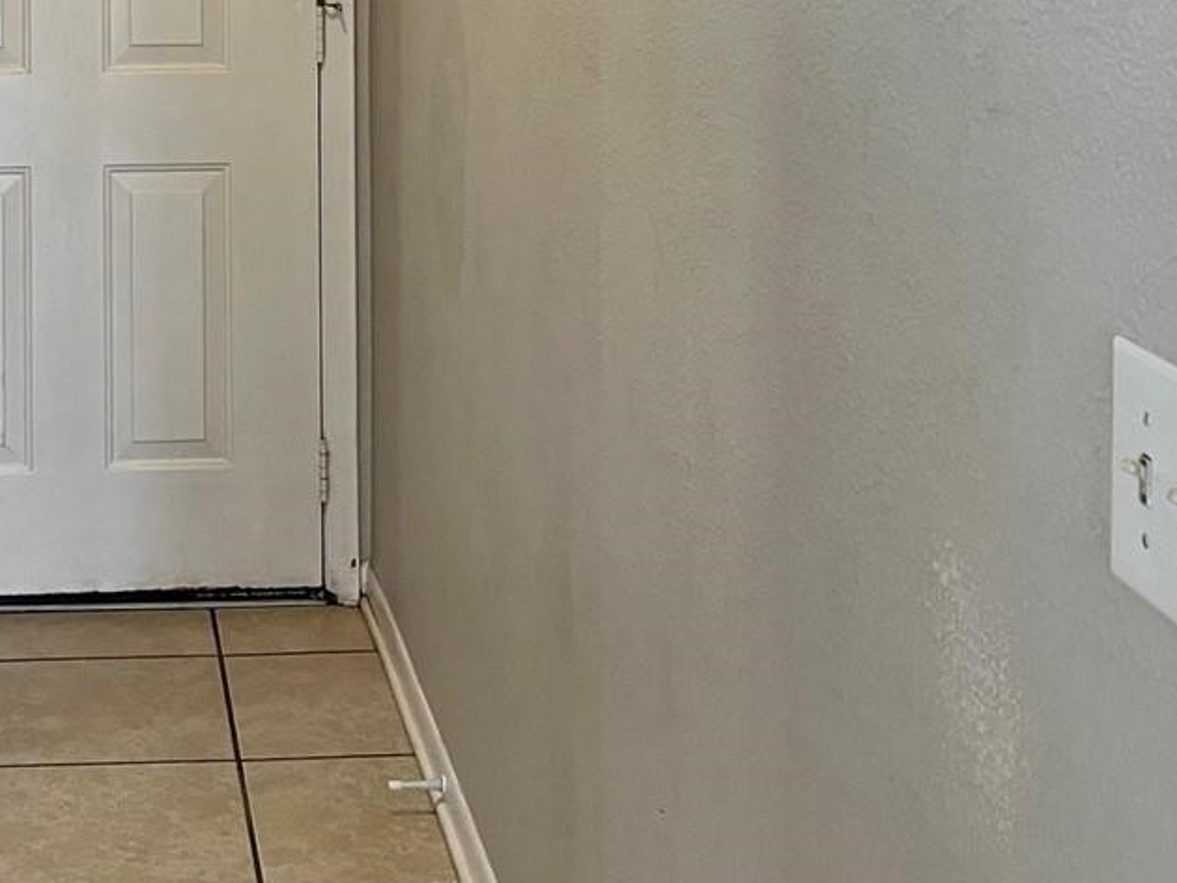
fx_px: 2245
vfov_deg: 21.0
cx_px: 189
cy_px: -133
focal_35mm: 66
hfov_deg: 28.6
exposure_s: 1/60
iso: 100
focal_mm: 5.7
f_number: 1.5
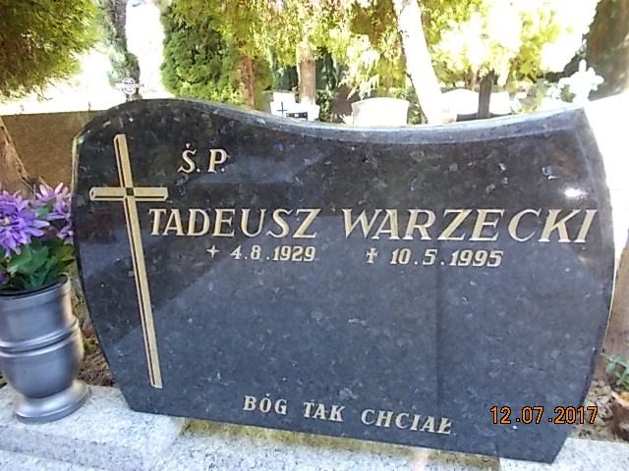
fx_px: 472
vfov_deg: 53.1
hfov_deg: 67.3
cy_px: 236
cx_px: 314
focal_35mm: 26
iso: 100
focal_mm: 4.6
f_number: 3.2
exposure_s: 1/25
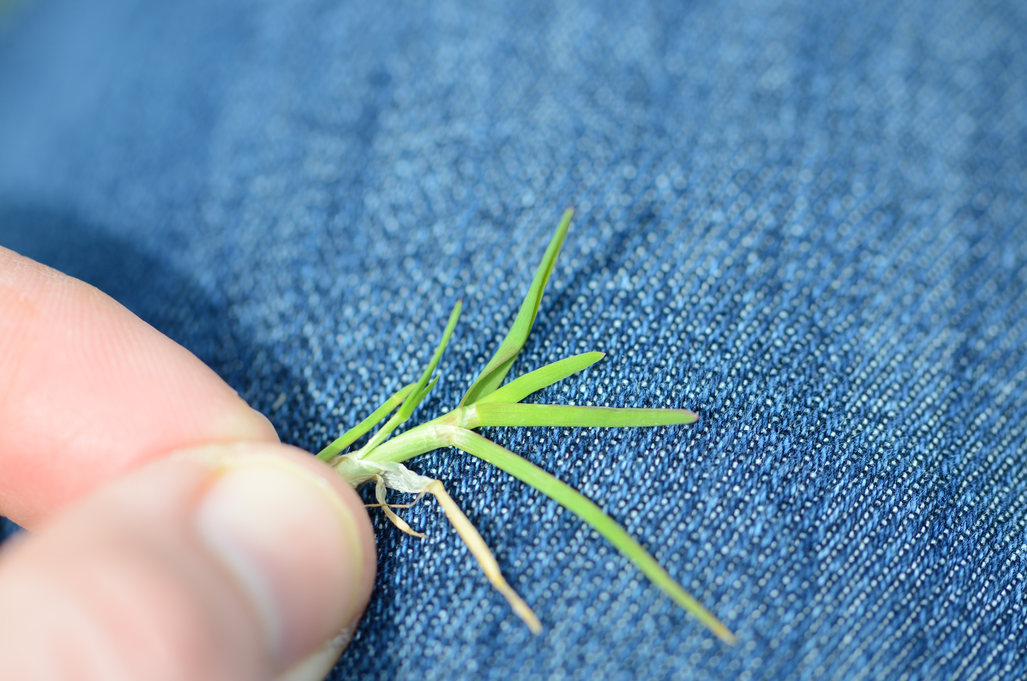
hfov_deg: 22.7
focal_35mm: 90
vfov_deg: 15.1
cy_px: 340
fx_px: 2562
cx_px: 514
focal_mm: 60
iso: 100
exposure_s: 1/500
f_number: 4.5
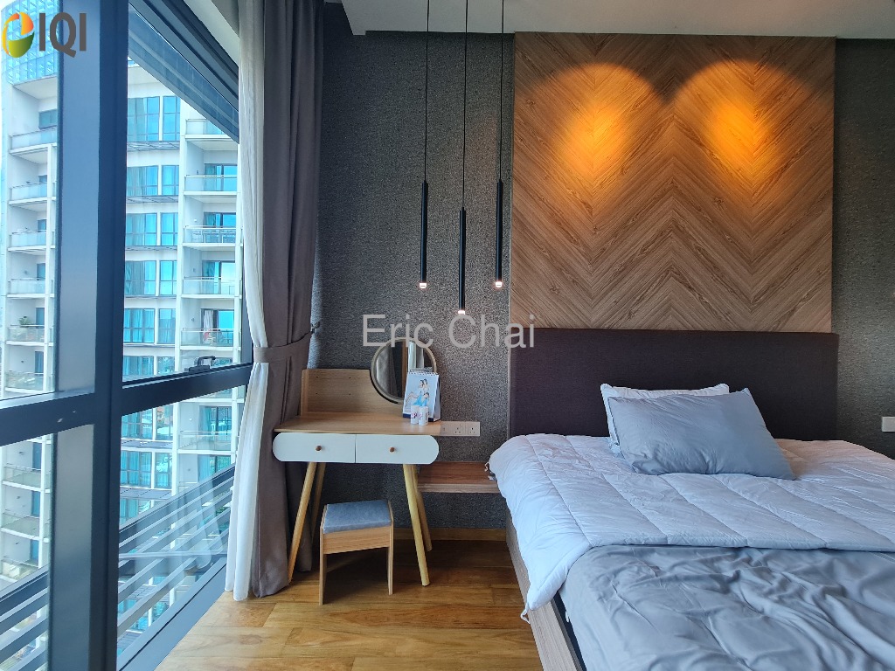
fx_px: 336
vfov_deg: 89.9
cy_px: 336
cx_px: 448
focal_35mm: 13
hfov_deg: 106.2
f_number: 2.2
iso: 80
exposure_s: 1/100
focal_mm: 2.2
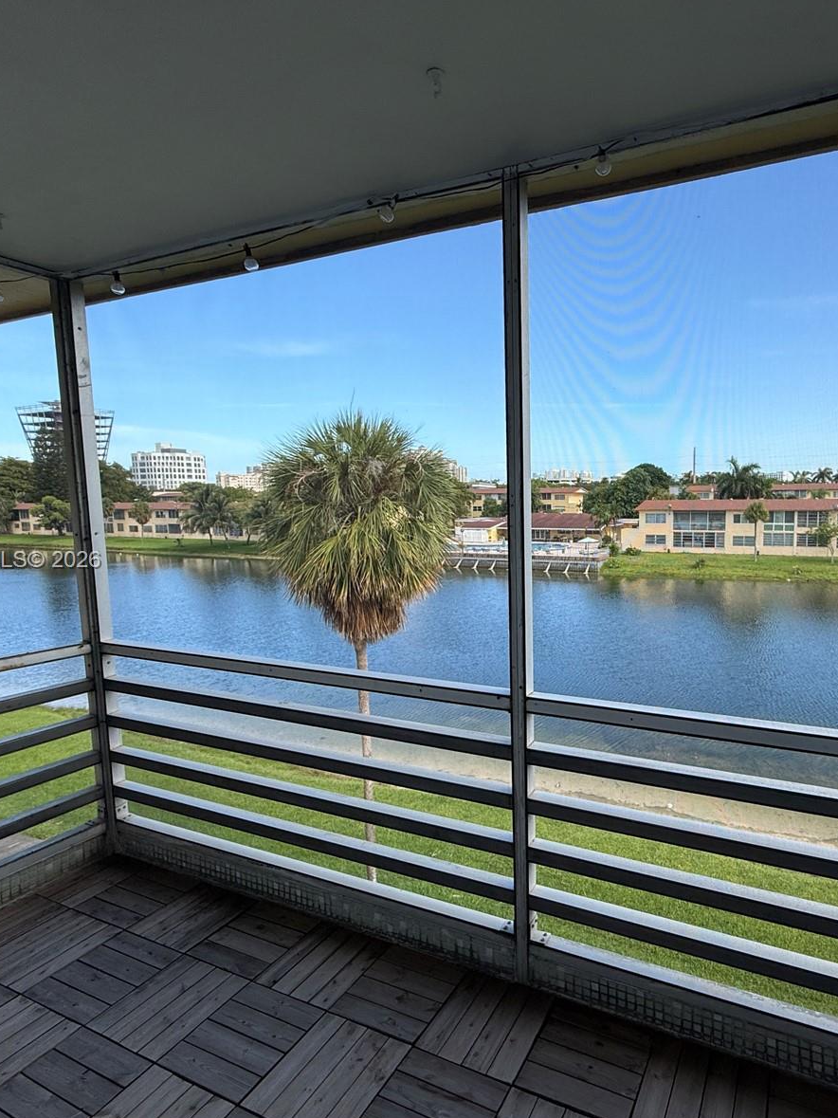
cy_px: 561
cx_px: 564
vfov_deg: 84.7
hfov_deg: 66.7
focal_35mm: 19
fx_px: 613
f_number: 2.2
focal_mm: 2.22
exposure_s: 1/514
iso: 50
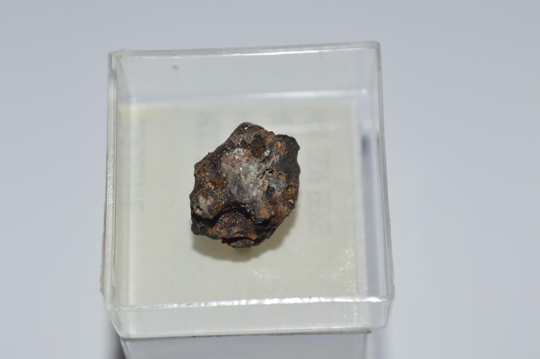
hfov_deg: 24.6
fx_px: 1236
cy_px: 180
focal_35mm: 82
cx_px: 270
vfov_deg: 16.5
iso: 100
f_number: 8
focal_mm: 55
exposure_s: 1/60
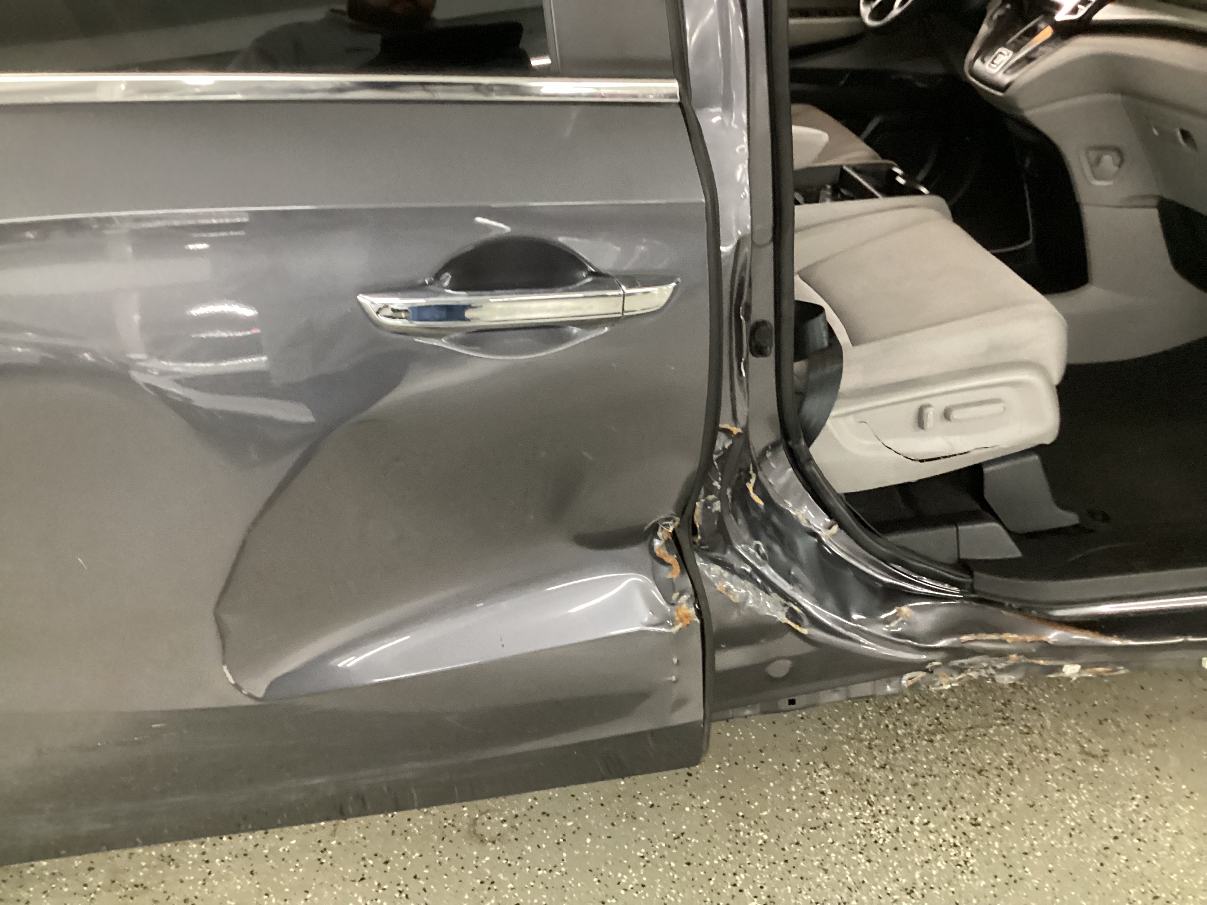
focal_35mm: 31
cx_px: 604
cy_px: 452
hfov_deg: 58.4
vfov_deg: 45.4
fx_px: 1081
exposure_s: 1/30
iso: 640
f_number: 2.4
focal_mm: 3.3
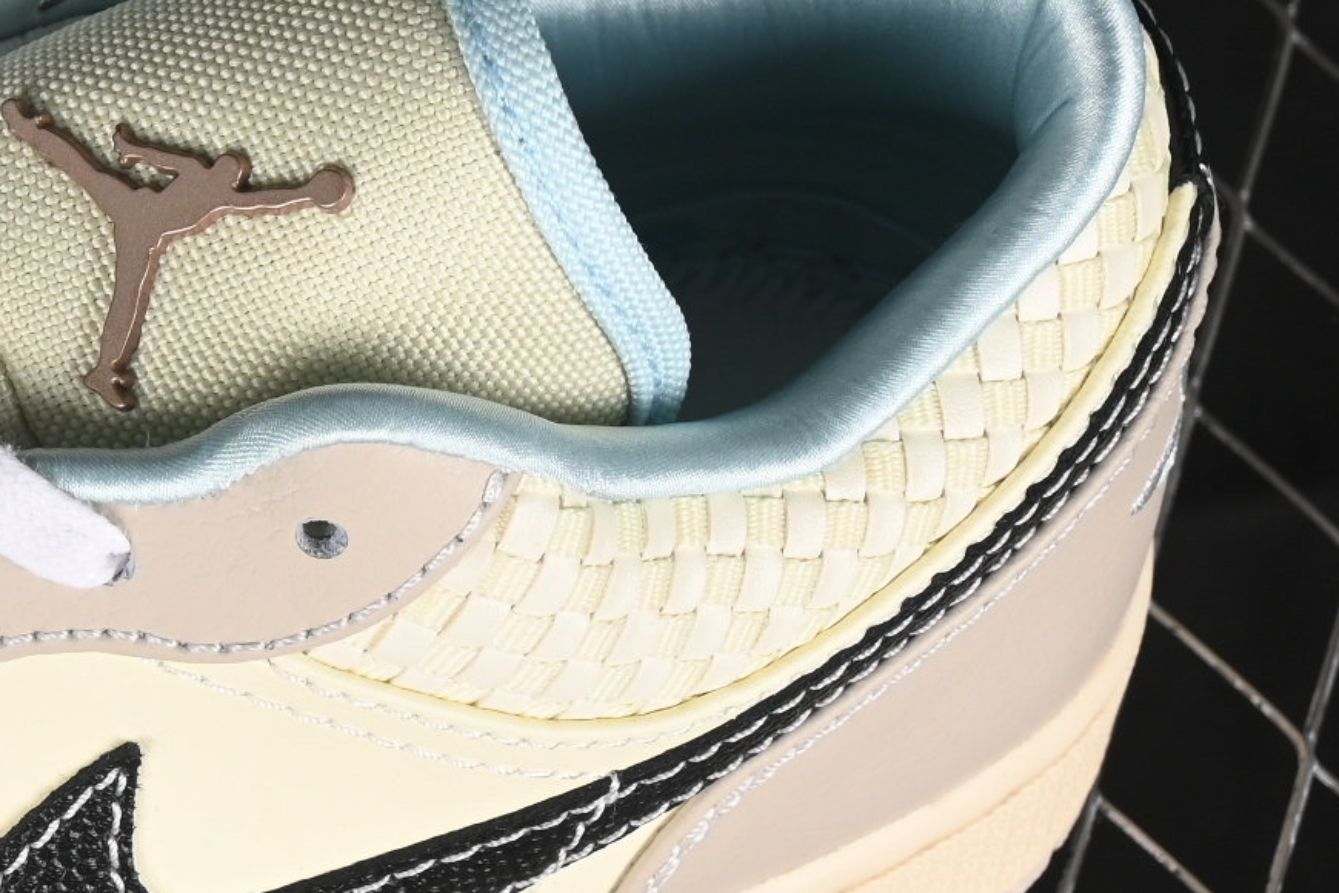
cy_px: 282
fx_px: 8926
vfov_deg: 5.7
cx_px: -426
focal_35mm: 240
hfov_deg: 8.5
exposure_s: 1/80
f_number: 7.1
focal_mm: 50
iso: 160
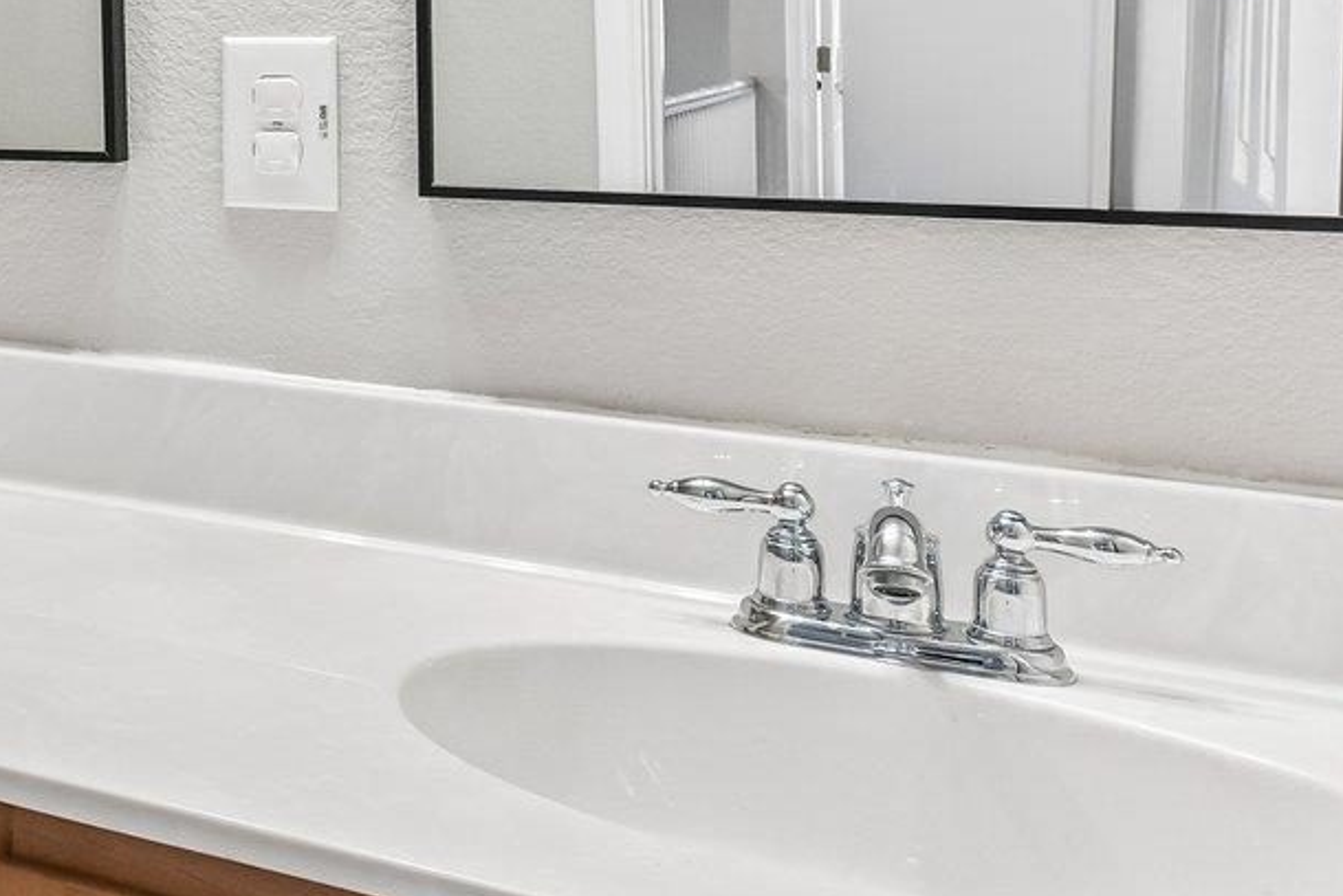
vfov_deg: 27.4
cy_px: 58
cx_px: -537
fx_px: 1754
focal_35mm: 47
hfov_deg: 30.0
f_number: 8
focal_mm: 14
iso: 500
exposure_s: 1/15
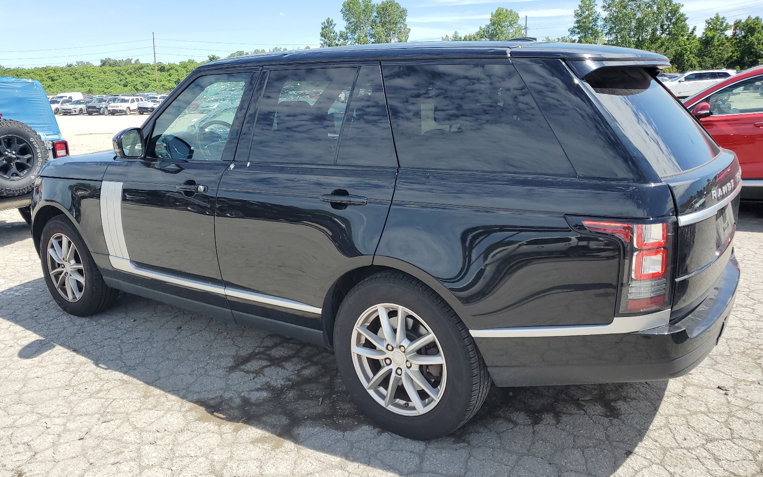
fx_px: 582
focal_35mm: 28
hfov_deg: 66.5
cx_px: 377
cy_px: 231
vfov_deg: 44.5
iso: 50
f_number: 1.5
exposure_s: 1/2000
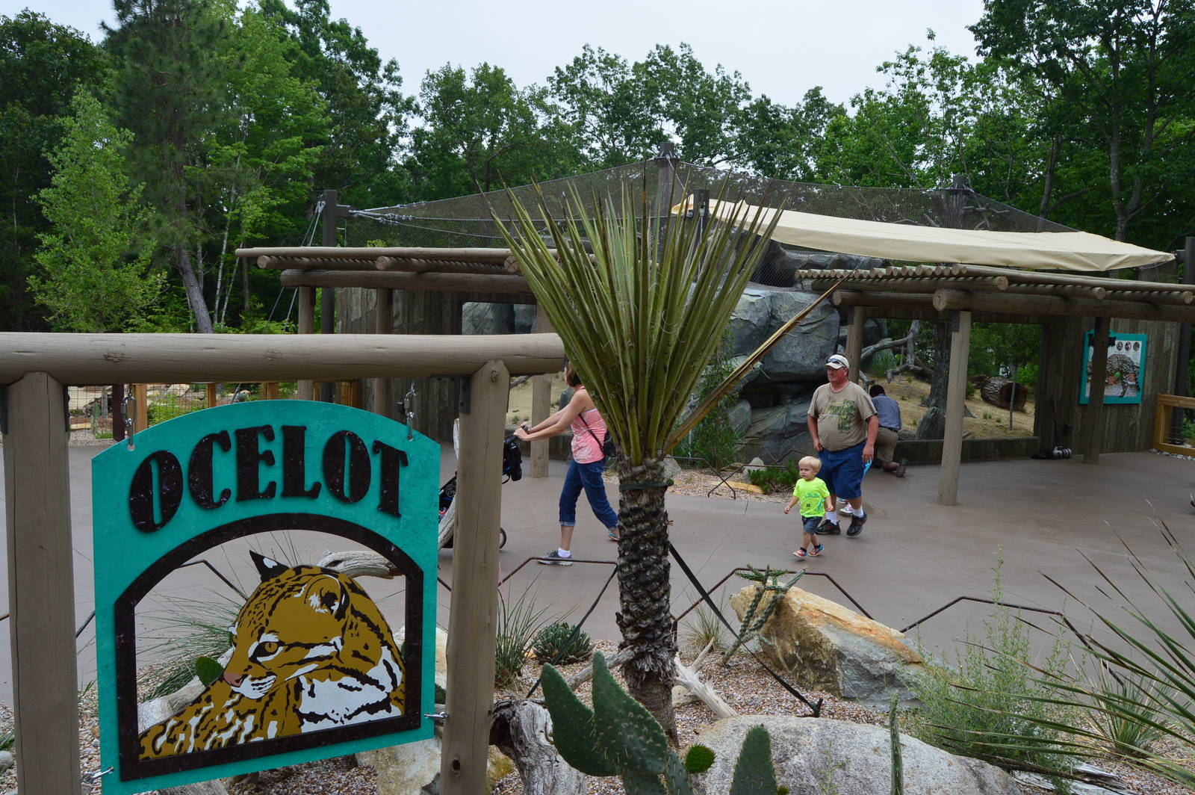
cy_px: 398
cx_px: 598
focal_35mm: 27
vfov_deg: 47.9
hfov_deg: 67.4
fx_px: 895
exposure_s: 1/320
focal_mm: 18
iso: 400
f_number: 10
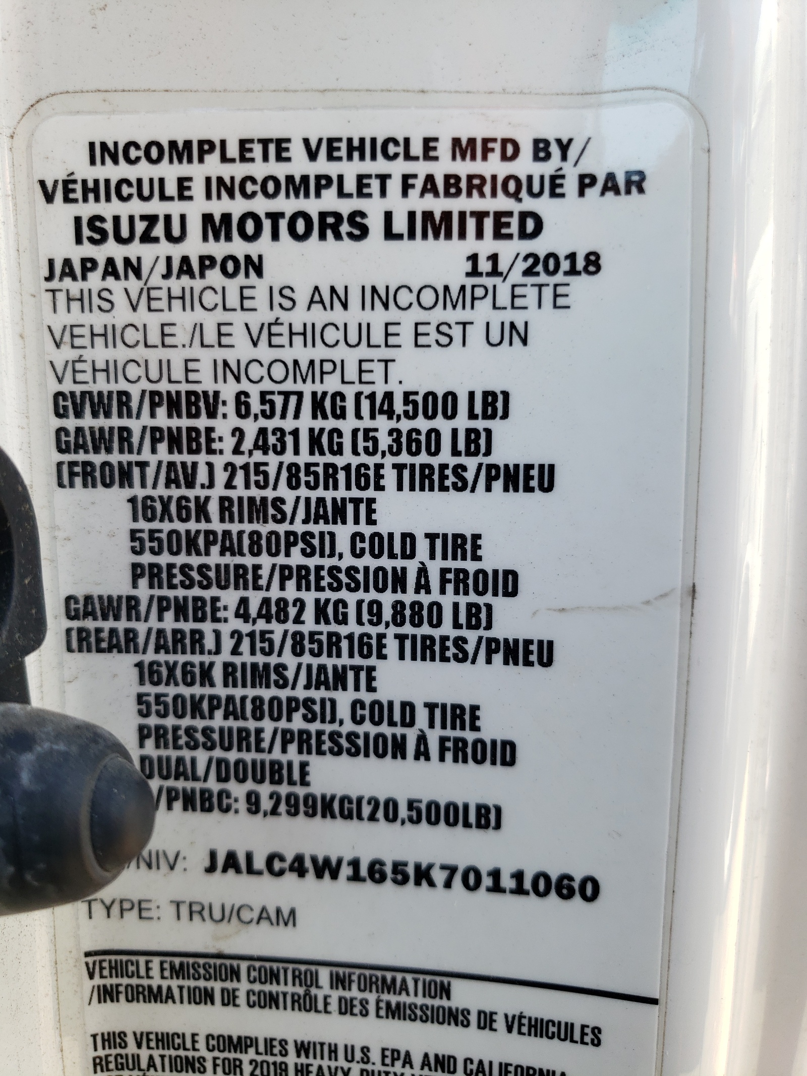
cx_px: 404
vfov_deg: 67.3
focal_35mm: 26
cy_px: 538
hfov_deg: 53.1
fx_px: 808
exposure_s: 1/312
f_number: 1.5
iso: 50
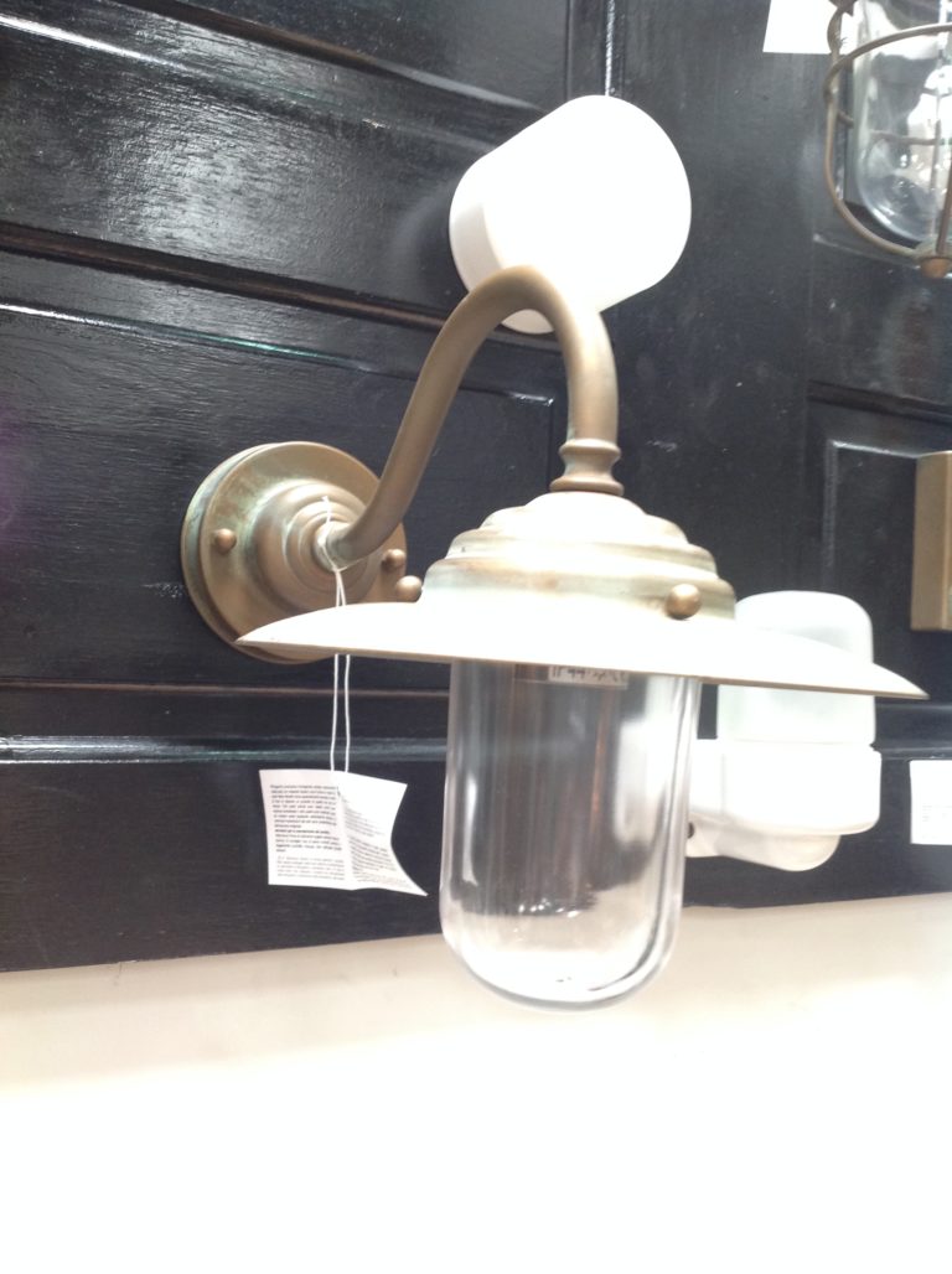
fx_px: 1287
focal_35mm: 35
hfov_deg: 40.6
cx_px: 476
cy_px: 637
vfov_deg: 52.7
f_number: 2.4
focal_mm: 4.28
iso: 125
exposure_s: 1/15
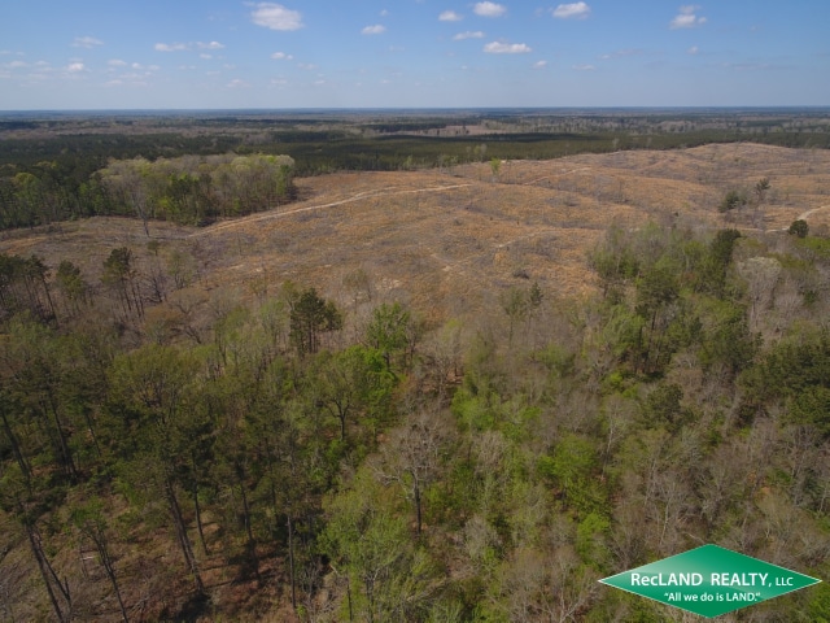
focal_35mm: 20
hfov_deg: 81.7
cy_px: 312
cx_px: 415
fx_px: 480
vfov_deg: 66.0
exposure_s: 1/914
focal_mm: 3.61
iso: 100
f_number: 2.8
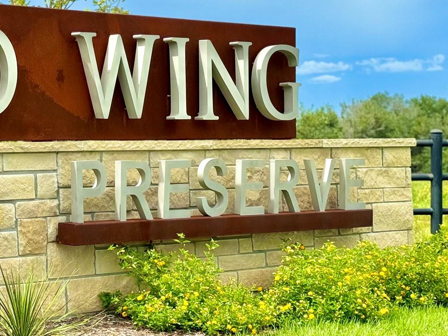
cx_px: 24
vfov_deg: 15.2
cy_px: 157
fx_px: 1256
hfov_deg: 19.8
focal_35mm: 97
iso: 64
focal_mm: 6.76
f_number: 1.78
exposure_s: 1/3817
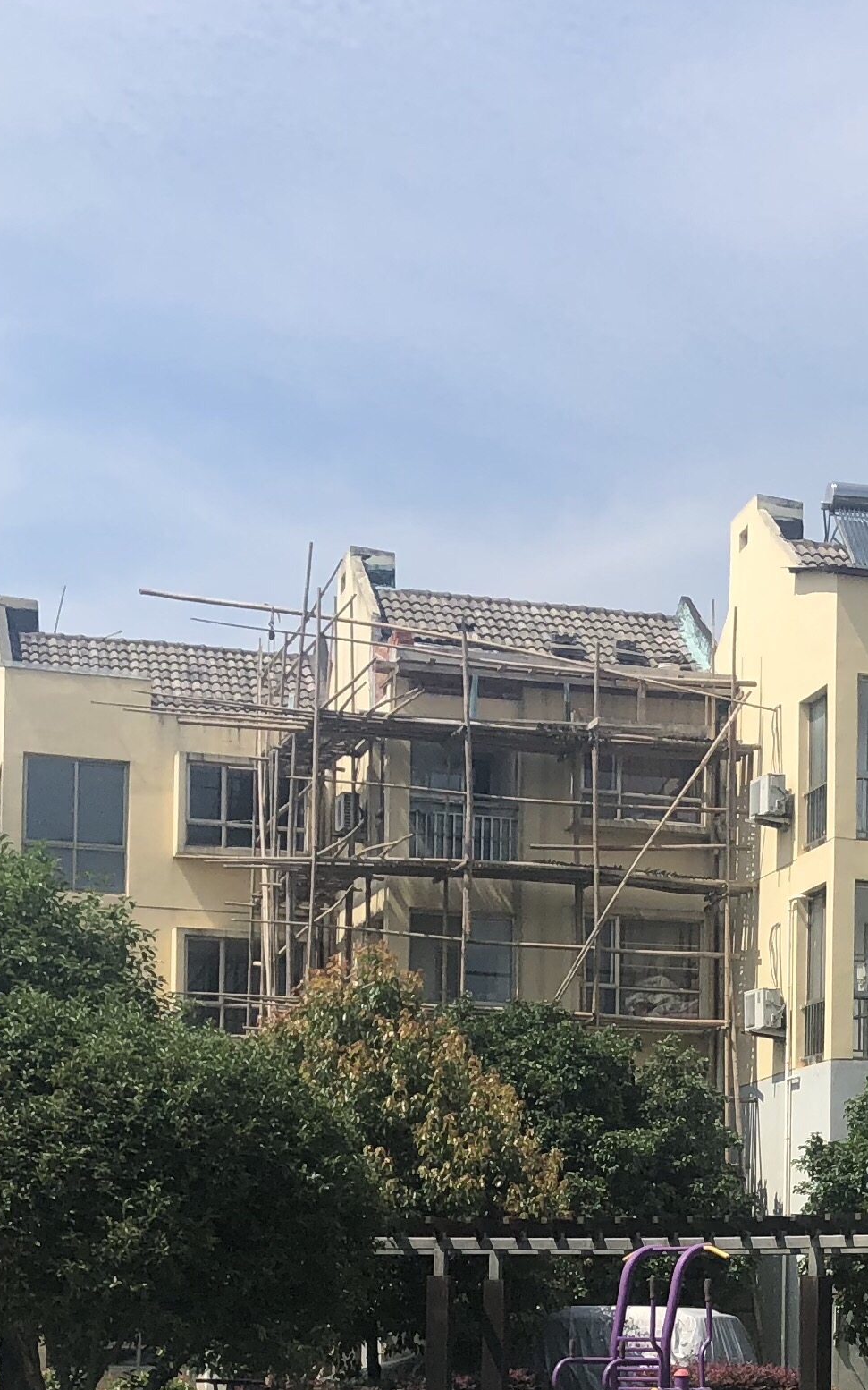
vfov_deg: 25.9
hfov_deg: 16.6
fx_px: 2915
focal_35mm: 77
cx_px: 862
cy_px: 1274
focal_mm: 4
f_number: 1.8
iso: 20
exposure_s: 1/2404
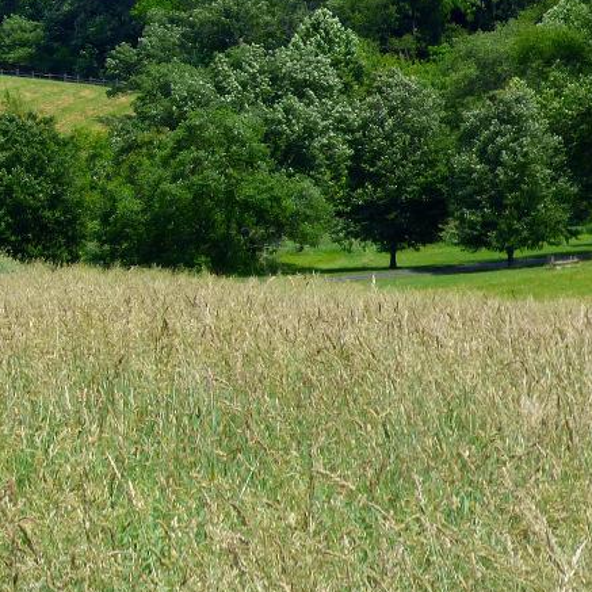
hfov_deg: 7.2
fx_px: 4682
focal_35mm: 242
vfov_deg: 7.2
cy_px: 84
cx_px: -66
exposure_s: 1/640
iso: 100
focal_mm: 13.94
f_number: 4.5
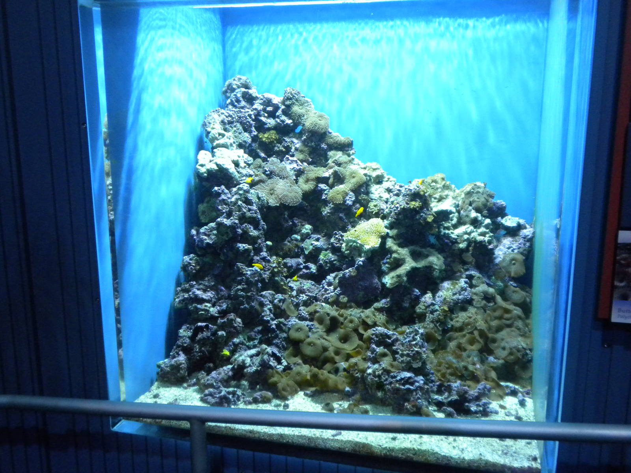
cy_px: 236
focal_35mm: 37
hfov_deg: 50.1
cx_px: 316
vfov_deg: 38.7
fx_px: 674
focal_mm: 6.6
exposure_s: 1/38.7
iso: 400
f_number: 3.5
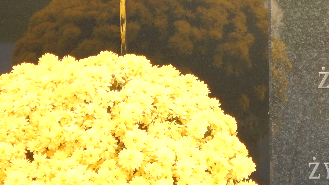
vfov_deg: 5.9
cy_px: 18
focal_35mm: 206
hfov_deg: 10.3
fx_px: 1797
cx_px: 392
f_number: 4.6
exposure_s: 1/100
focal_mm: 14.1
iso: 125
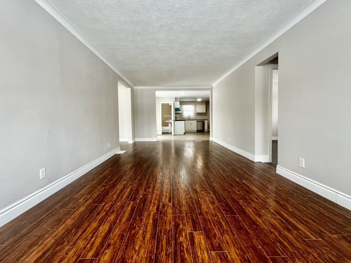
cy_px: 127
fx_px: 152
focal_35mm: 15
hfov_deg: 98.2
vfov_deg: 81.7
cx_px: 171
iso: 100
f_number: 1.8
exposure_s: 1/99
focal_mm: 1.57
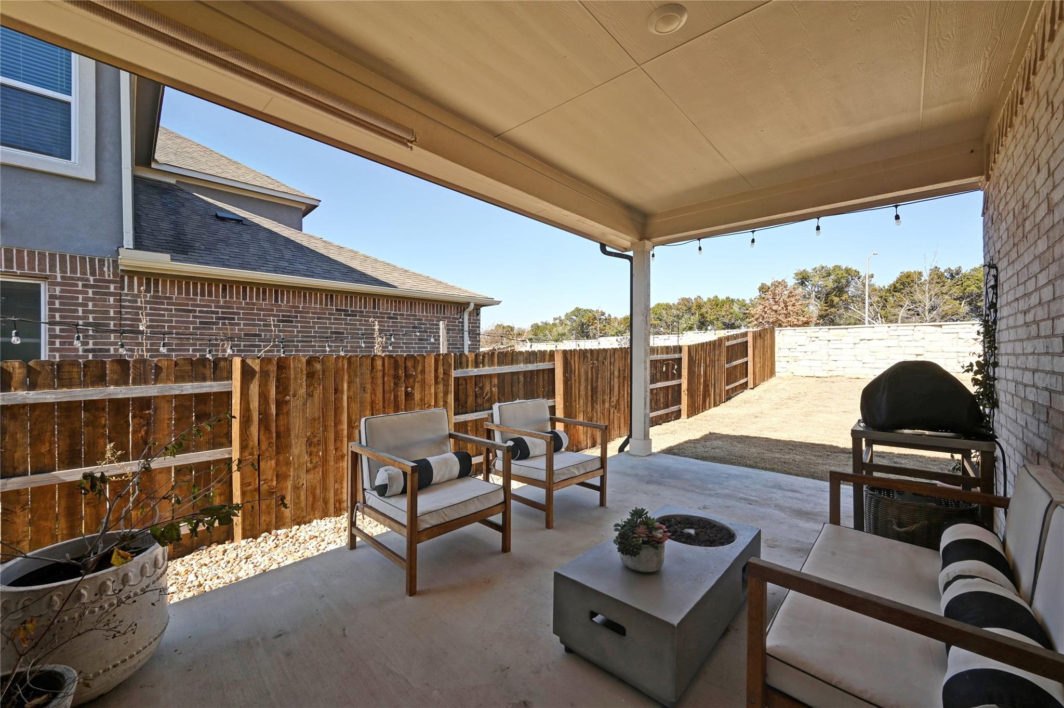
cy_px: 354
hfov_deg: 104.3
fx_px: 413
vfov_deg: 81.1
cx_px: 532
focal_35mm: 14
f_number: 14
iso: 200
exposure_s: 1/100
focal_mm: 14
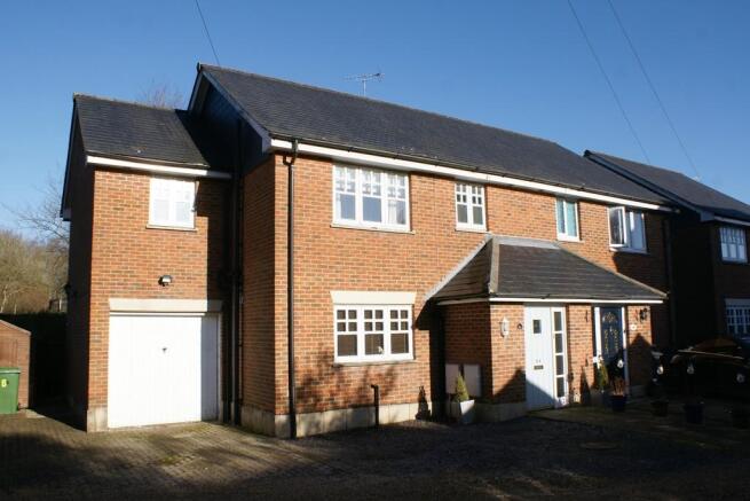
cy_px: 250
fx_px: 563
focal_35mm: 27
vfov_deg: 48.0
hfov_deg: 67.4
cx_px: 375
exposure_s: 1/350
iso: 200
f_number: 9.5
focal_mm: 18
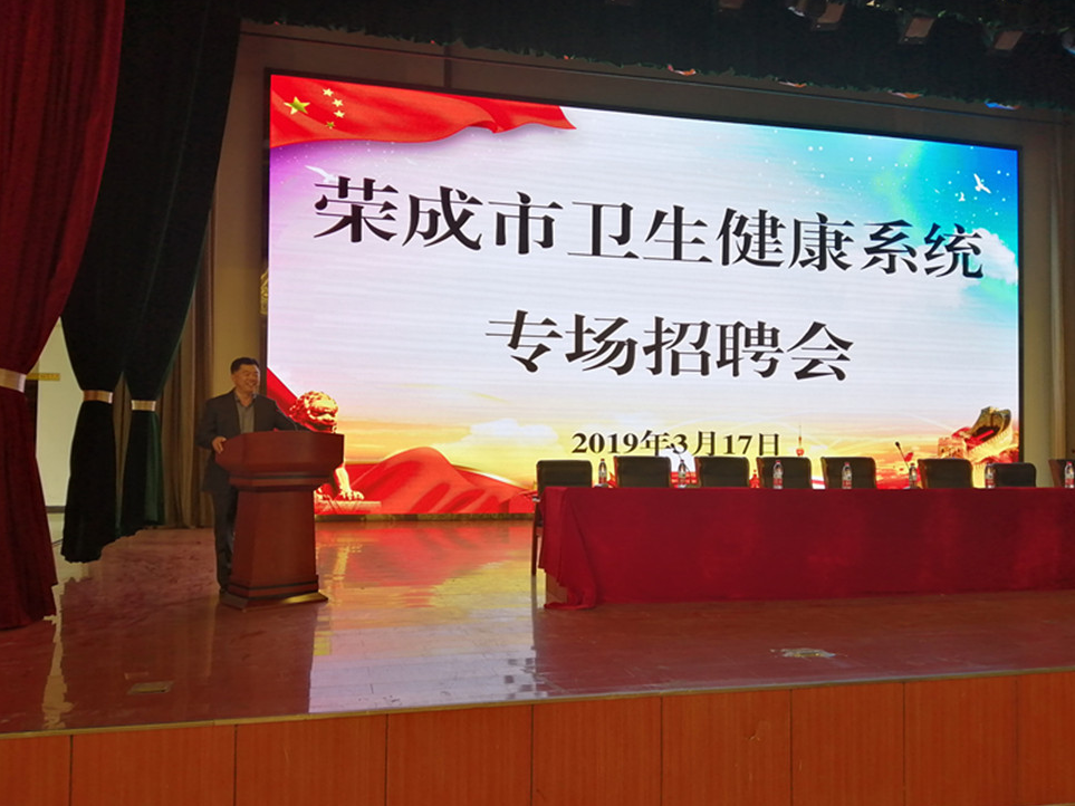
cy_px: 415
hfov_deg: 65.3
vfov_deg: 51.3
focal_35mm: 27
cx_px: 539
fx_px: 838
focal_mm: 3.6
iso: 50
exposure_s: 1/33.3
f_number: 1.8
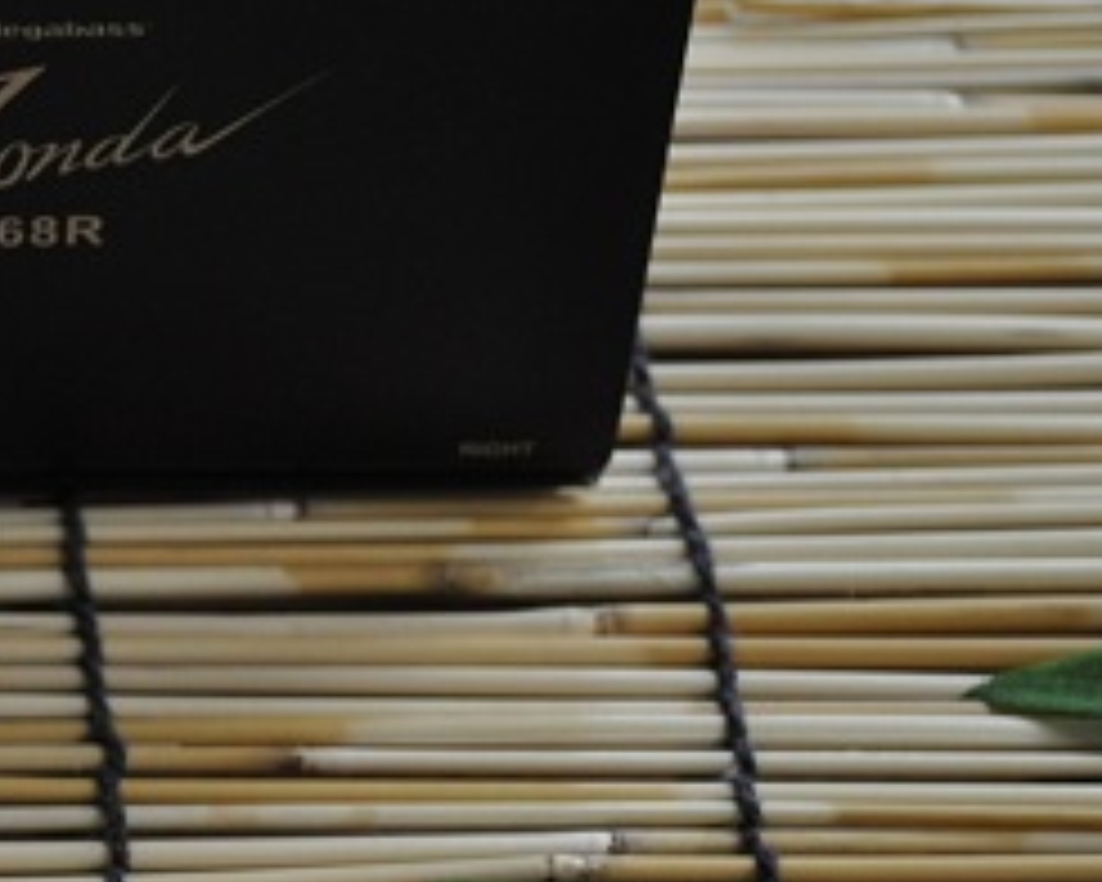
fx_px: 4215
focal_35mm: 129
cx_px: -337
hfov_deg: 14.3
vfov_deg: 11.9
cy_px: 796
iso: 800
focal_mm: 35
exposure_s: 1/30
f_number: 5
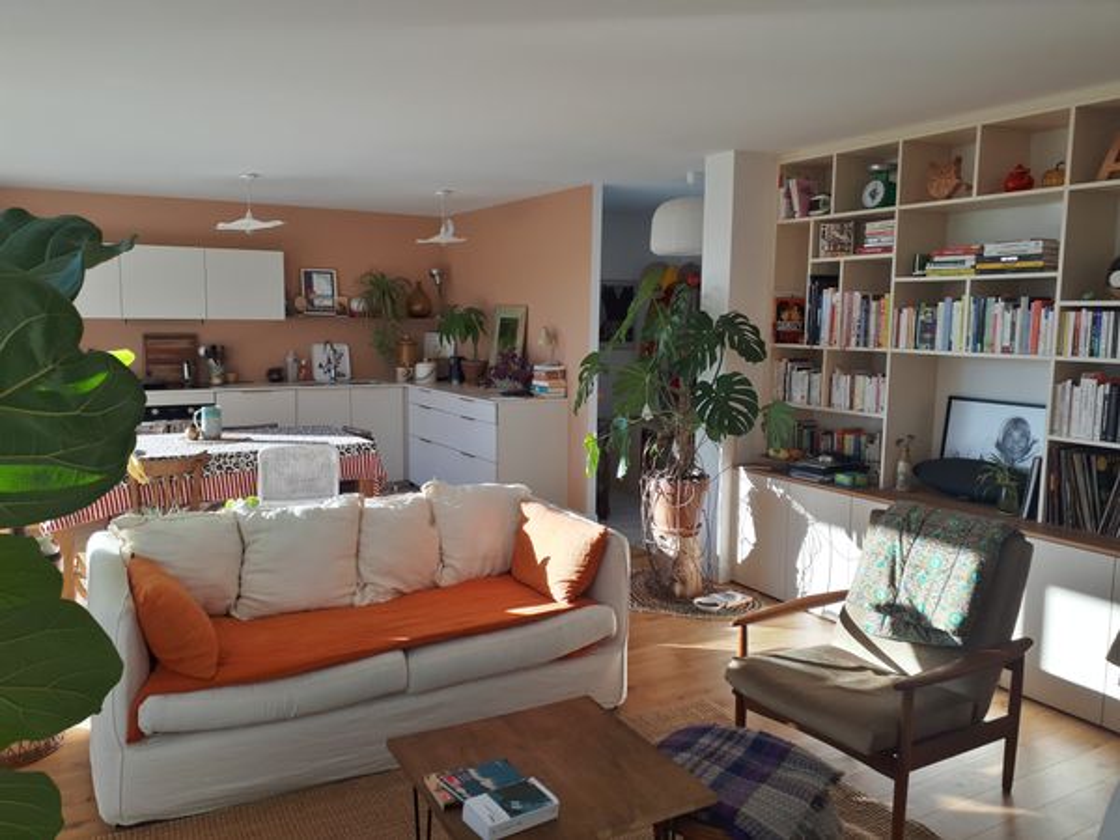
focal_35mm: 27
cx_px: 560
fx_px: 874
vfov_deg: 51.4
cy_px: 420
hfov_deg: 65.3
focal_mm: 3.6
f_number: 1.9
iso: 40
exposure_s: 1/166
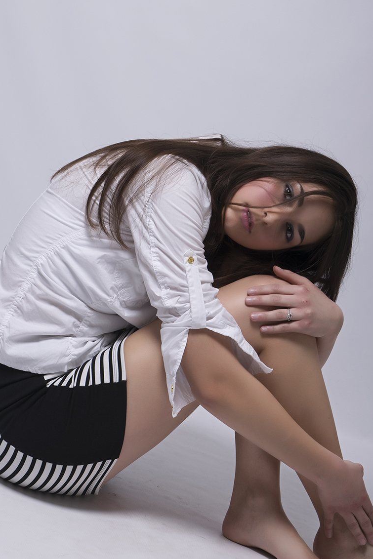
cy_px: 363
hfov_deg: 12.9
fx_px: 1647
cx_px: 207
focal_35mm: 106
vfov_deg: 19.2
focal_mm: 50
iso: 100
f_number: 13
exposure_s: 1/200
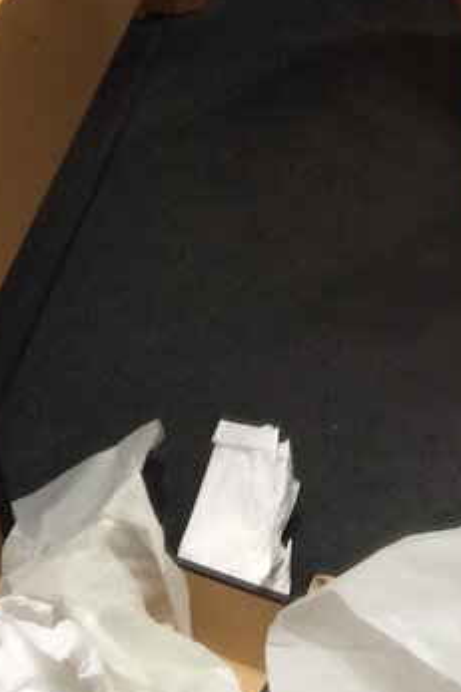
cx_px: 523
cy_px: -116
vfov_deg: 20.4
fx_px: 1807
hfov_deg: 14.2
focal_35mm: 94
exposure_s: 1/40
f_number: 2.2
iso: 32
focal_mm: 4.15
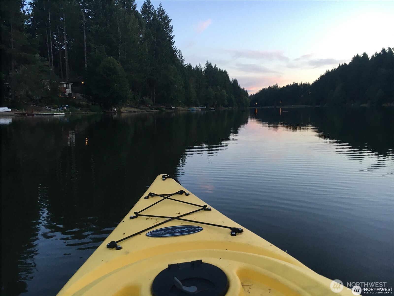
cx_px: 197
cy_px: 148
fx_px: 330
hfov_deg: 61.7
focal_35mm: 29
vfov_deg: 48.2
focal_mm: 4.15
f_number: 2.2
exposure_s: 1/30
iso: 50
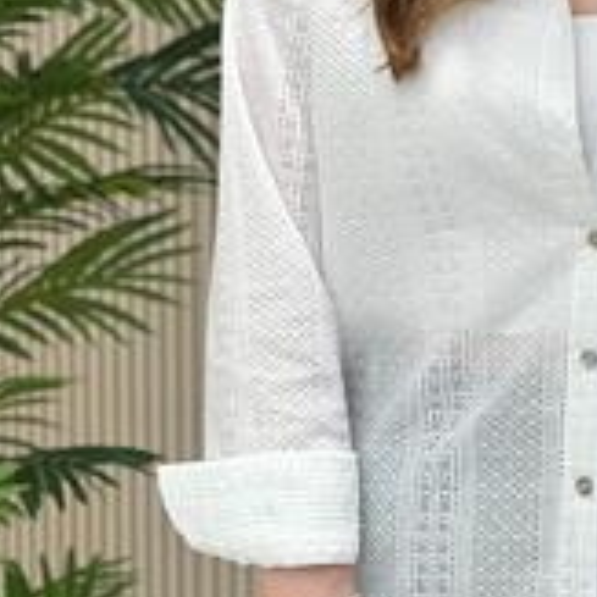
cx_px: 601
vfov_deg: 12.5
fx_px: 2712
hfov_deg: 12.4
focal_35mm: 139
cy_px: 75
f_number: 1.78
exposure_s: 1/227
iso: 80
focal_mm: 6.86
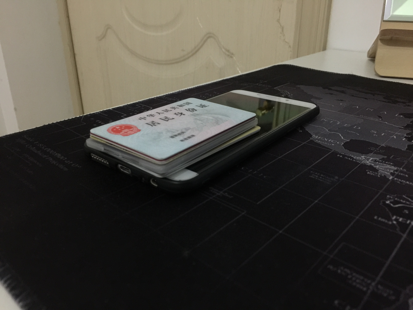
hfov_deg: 61.7
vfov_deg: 48.2
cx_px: 206
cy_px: 155
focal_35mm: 29
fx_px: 346
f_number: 2.2
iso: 160
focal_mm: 4.15
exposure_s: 1/8
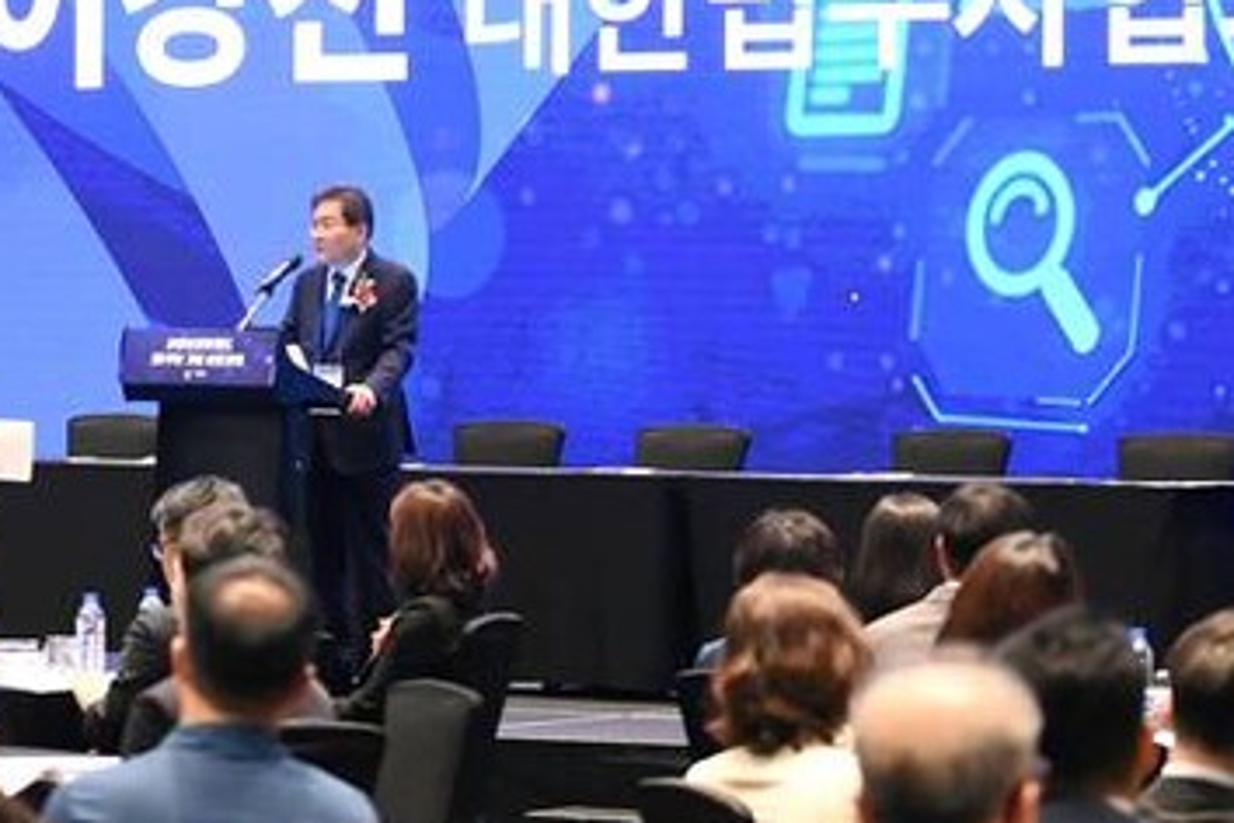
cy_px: 38
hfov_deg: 10.8
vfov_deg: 7.2
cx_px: 230
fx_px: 6512
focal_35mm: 190
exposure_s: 1/160
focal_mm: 70
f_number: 3.2
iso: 10000
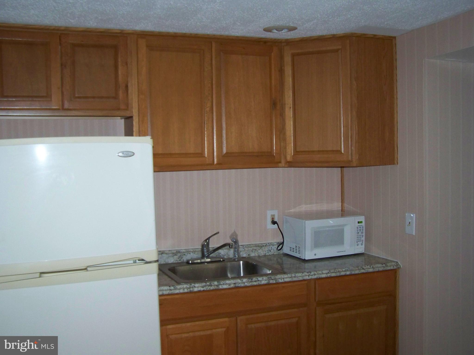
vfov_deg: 37.7
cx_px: 237
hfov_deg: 49.0
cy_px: 178
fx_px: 520
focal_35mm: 38
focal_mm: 6.3
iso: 200
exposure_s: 1/30
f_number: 2.8
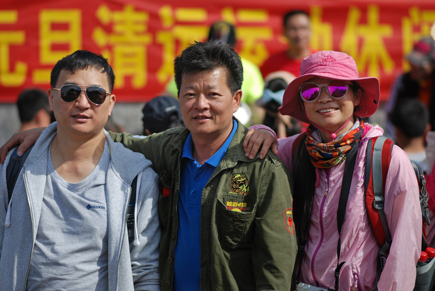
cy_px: 146
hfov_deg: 16.1
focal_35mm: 128
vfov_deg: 10.8
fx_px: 1542
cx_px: 218
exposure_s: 1/640
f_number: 1.8
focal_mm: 85
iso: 100
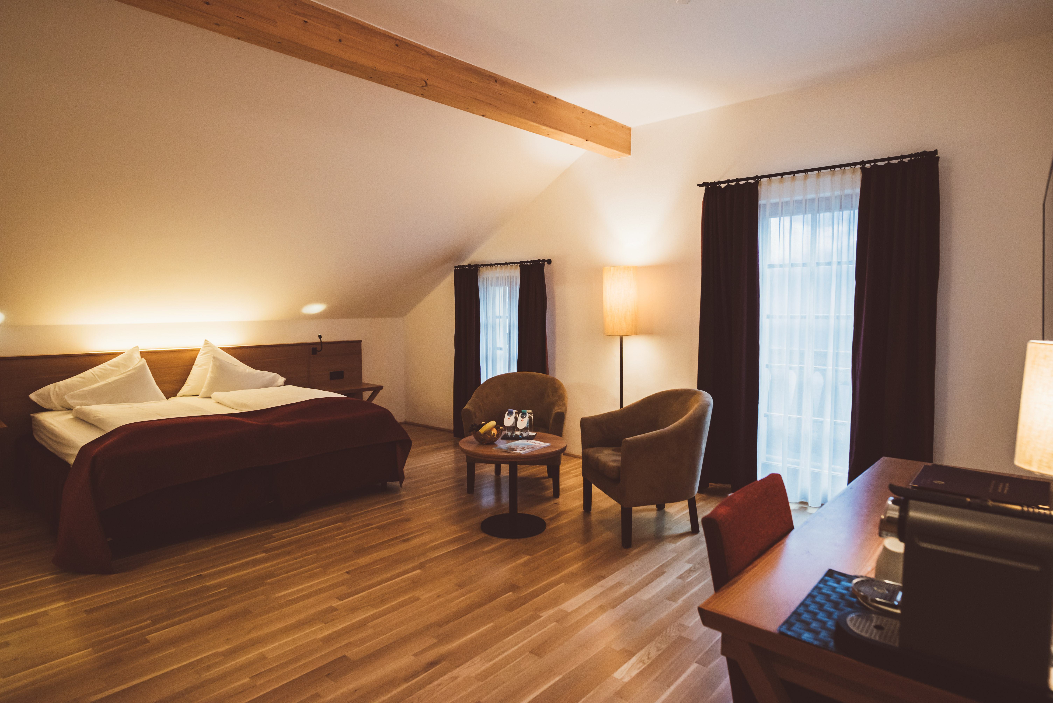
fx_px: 585
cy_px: 352
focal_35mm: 20
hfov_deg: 84.0
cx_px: 526
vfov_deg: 62.0
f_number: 5
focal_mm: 20
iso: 800
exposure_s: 1/80
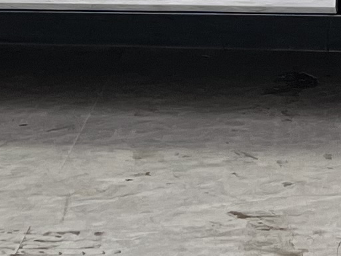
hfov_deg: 9.6
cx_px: 372
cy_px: -515
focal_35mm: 204
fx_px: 2009
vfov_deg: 6.6
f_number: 1.5
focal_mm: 5.7
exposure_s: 1/100
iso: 64
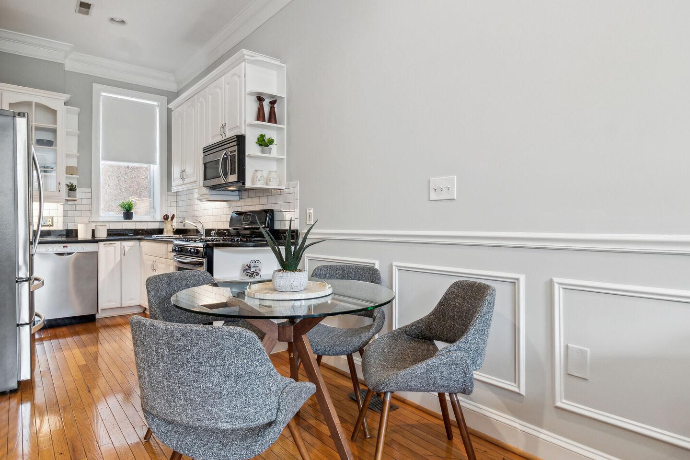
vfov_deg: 67.4
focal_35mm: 18
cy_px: 222
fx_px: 345
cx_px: 327
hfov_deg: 89.9
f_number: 9
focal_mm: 10
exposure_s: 1/2
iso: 200
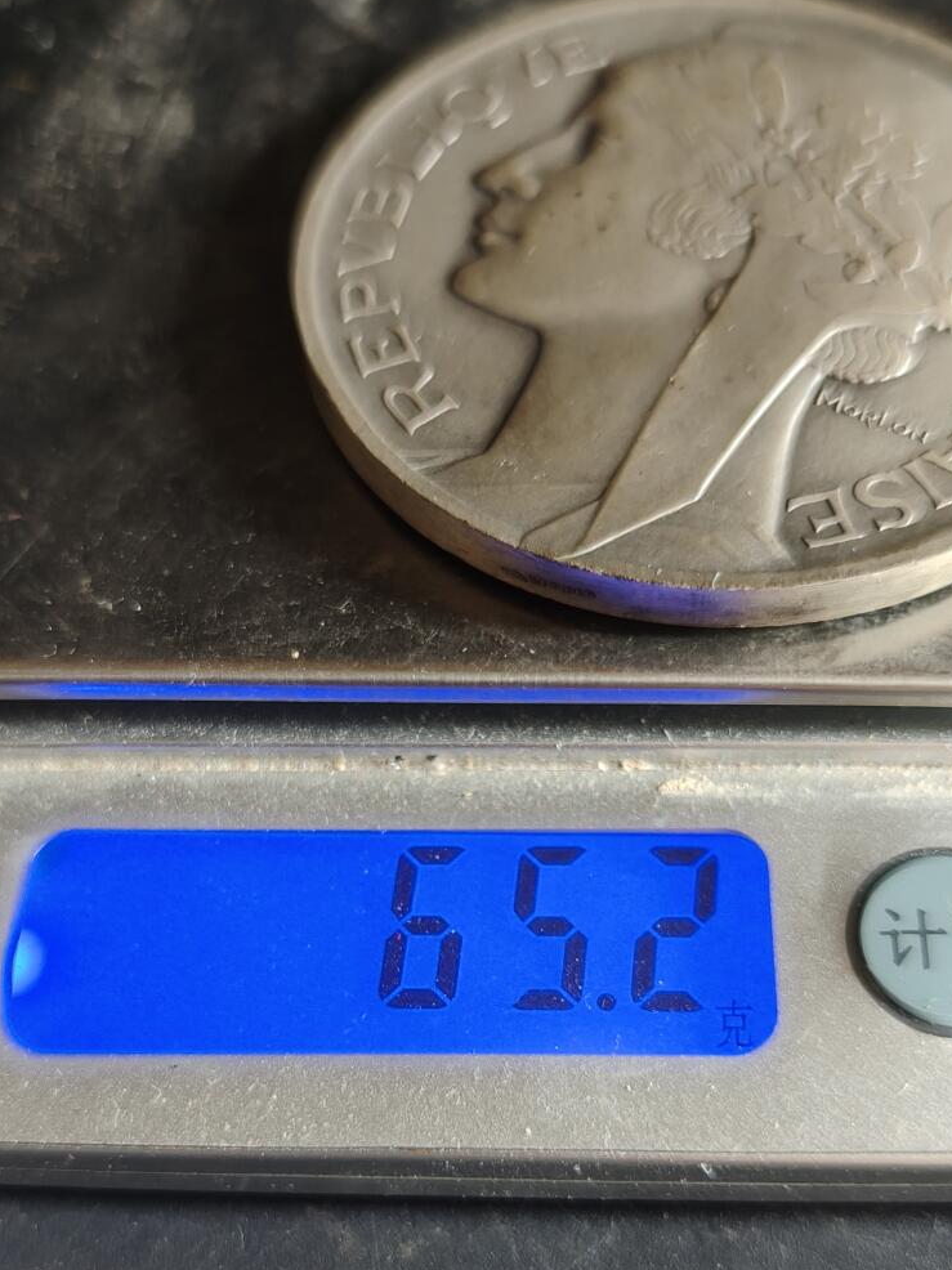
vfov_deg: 44.1
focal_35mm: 42
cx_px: 477
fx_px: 1541
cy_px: 855
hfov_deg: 34.3
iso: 640
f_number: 1.6
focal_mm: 6.06
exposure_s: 1/100
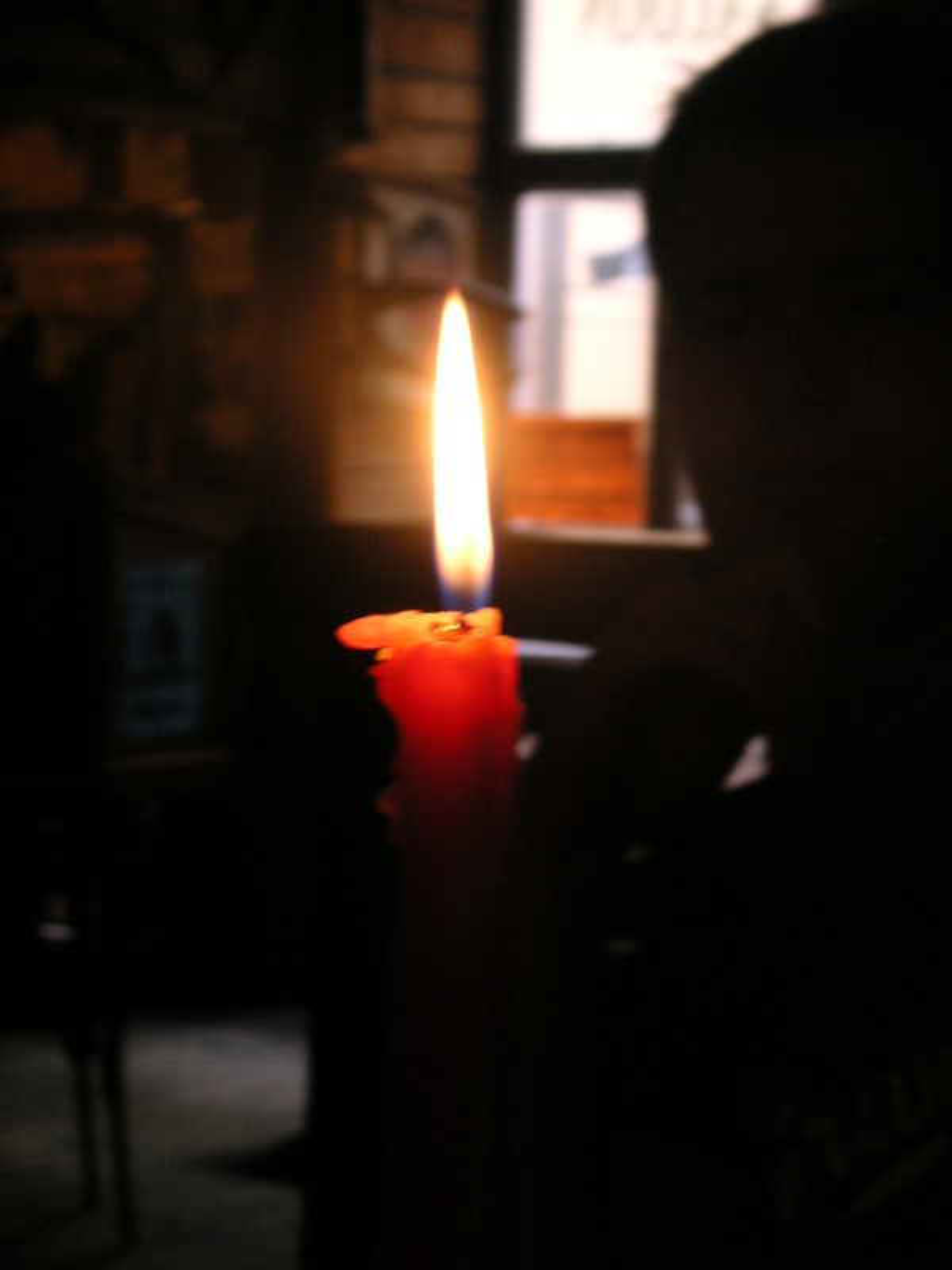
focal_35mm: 96
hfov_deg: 15.4
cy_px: 635
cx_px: 476
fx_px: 3520
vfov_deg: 20.4
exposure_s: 1/8
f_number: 4.9
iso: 100
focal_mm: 15.9
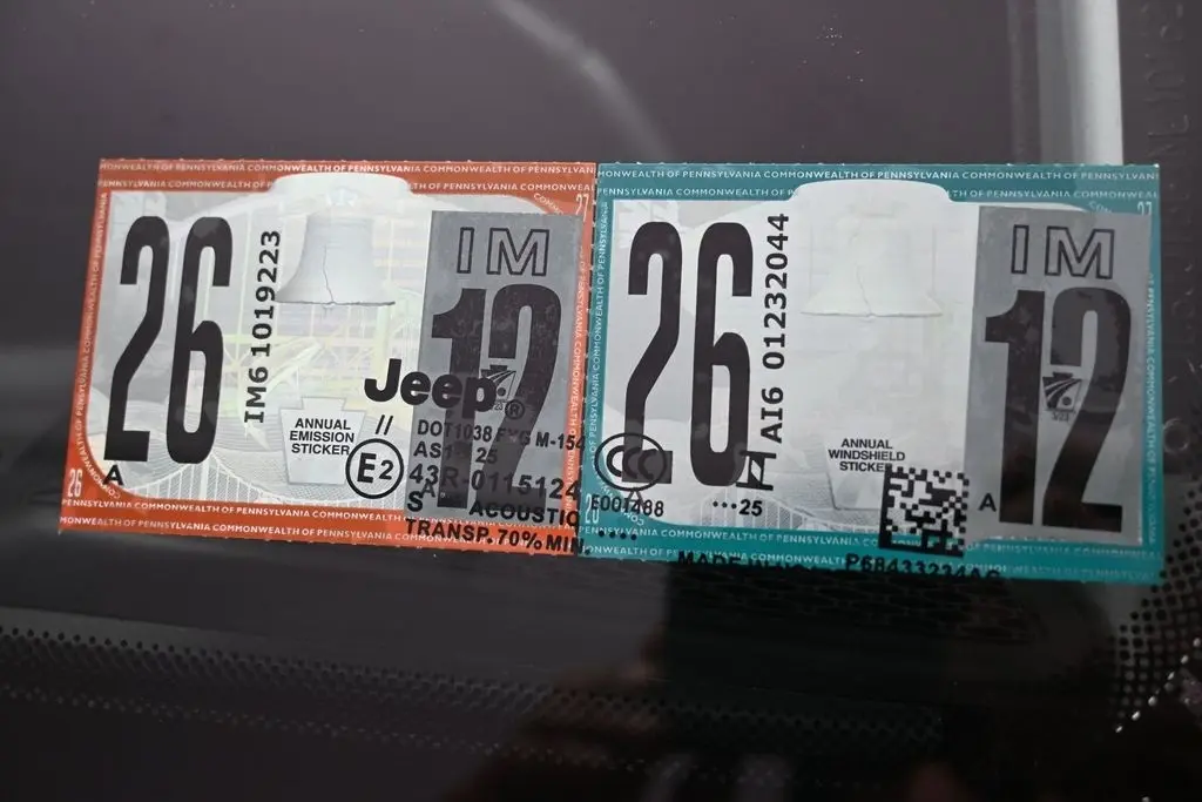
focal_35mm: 37
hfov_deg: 52.2
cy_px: 401
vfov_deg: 36.2
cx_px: 601
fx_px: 1227
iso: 320
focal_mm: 24.5
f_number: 4.2
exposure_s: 1/250
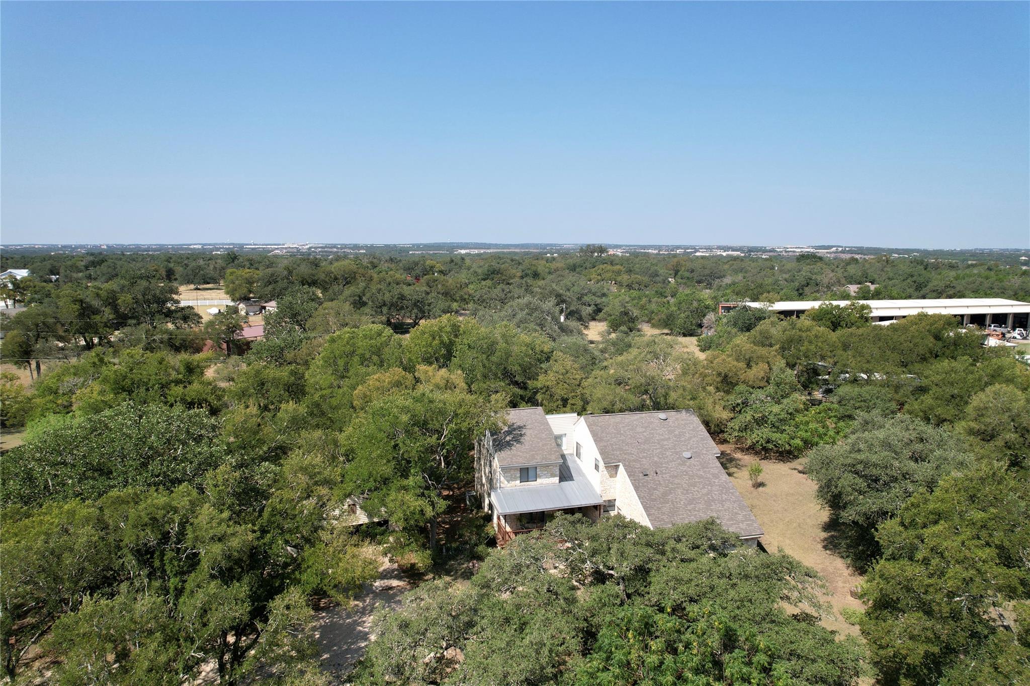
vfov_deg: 57.2
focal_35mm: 22
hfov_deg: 78.6
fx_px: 629
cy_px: 343
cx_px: 515
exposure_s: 1/1600
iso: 100
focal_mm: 8.38
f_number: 2.8
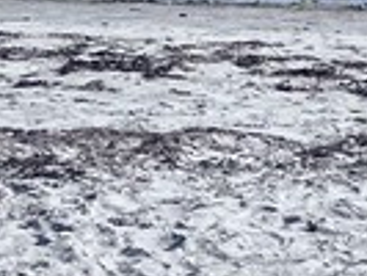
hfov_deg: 7.8
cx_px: 1142
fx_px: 2292
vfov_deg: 6.9
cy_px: 262
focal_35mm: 216
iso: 32
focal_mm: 3.99
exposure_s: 1/2208
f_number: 1.8
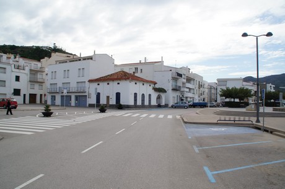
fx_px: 213
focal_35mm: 27
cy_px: 94
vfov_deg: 47.8
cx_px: 142
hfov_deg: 67.5
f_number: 11
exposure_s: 1/160
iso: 100
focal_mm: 18
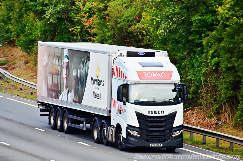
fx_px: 2425
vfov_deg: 3.8
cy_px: 80
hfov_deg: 5.7
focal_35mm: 360
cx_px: 122
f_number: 6.3
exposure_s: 1/200
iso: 200
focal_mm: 240
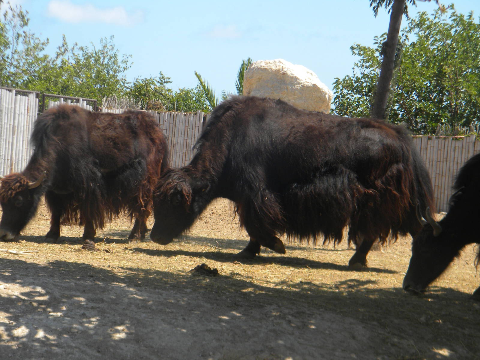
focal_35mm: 105
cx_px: 240
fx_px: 1456
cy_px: 180
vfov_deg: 14.1
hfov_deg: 18.7
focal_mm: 19
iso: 91
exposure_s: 1/497
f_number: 4.7
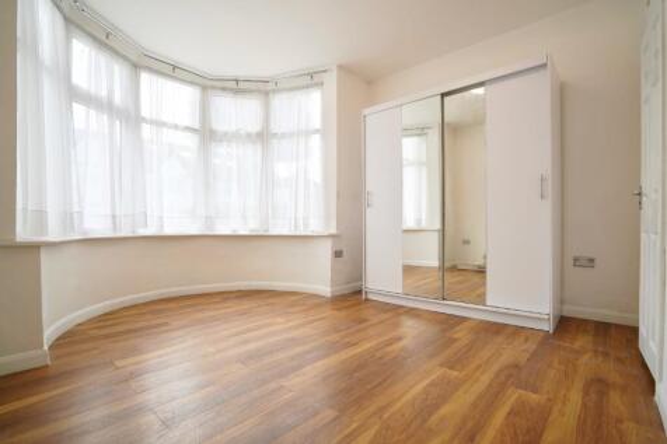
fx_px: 296
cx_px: 334
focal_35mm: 16
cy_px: 222
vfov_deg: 73.7
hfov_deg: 96.8
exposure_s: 1/160
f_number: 4
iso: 160
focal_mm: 16
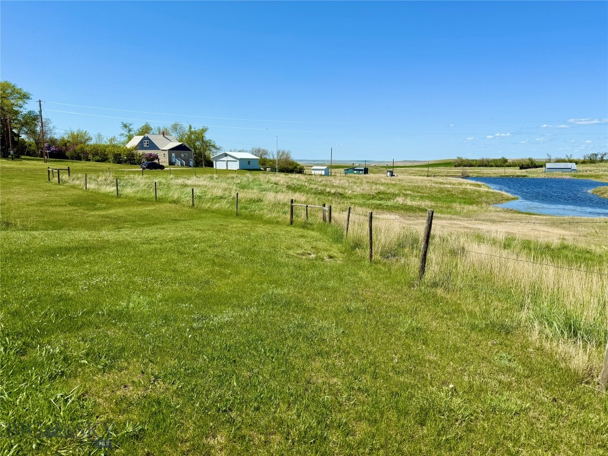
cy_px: 228
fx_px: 422
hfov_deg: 71.6
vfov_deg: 56.8
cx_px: 304
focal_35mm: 24
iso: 80
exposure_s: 1/5714
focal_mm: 6.76
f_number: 1.78
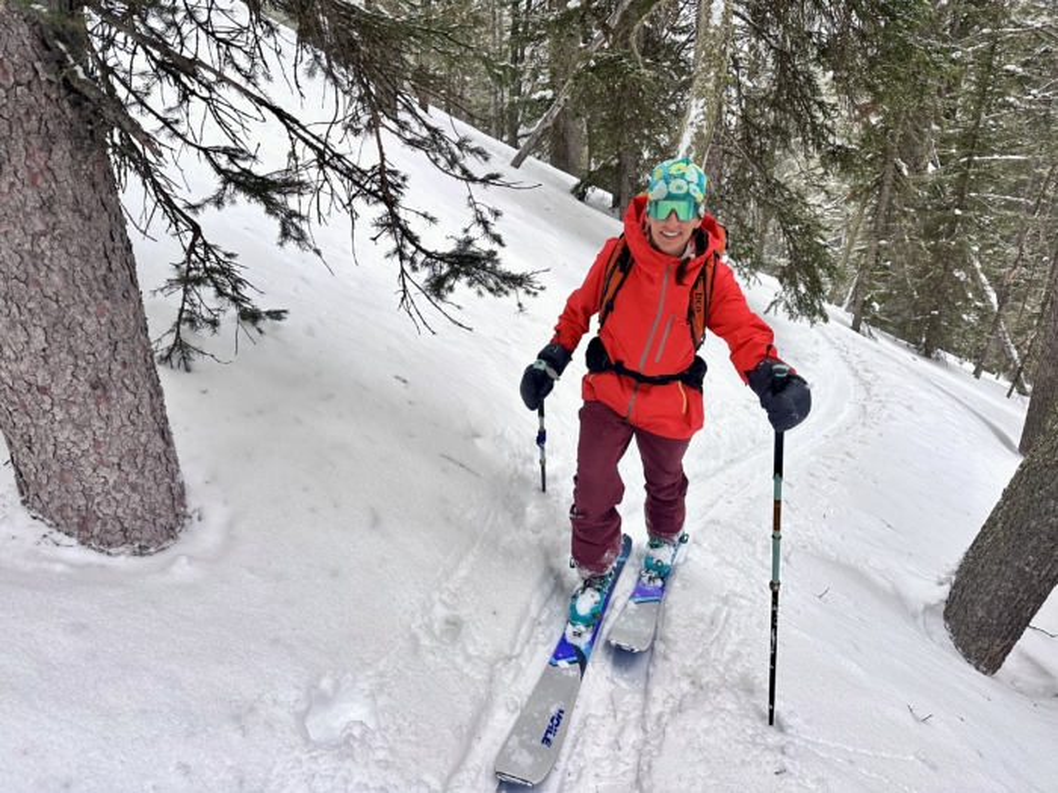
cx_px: 529
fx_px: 734
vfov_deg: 56.8
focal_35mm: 24
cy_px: 396
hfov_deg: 71.6
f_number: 1.78
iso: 80
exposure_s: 1/587
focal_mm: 6.86
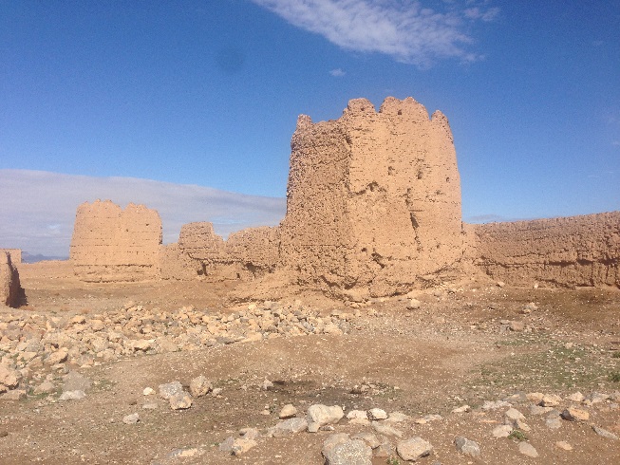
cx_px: 310
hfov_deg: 55.3
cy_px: 232
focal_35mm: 33
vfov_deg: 43.0
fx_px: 591
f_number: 2.4
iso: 50
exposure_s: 1/3012
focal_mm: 4.12
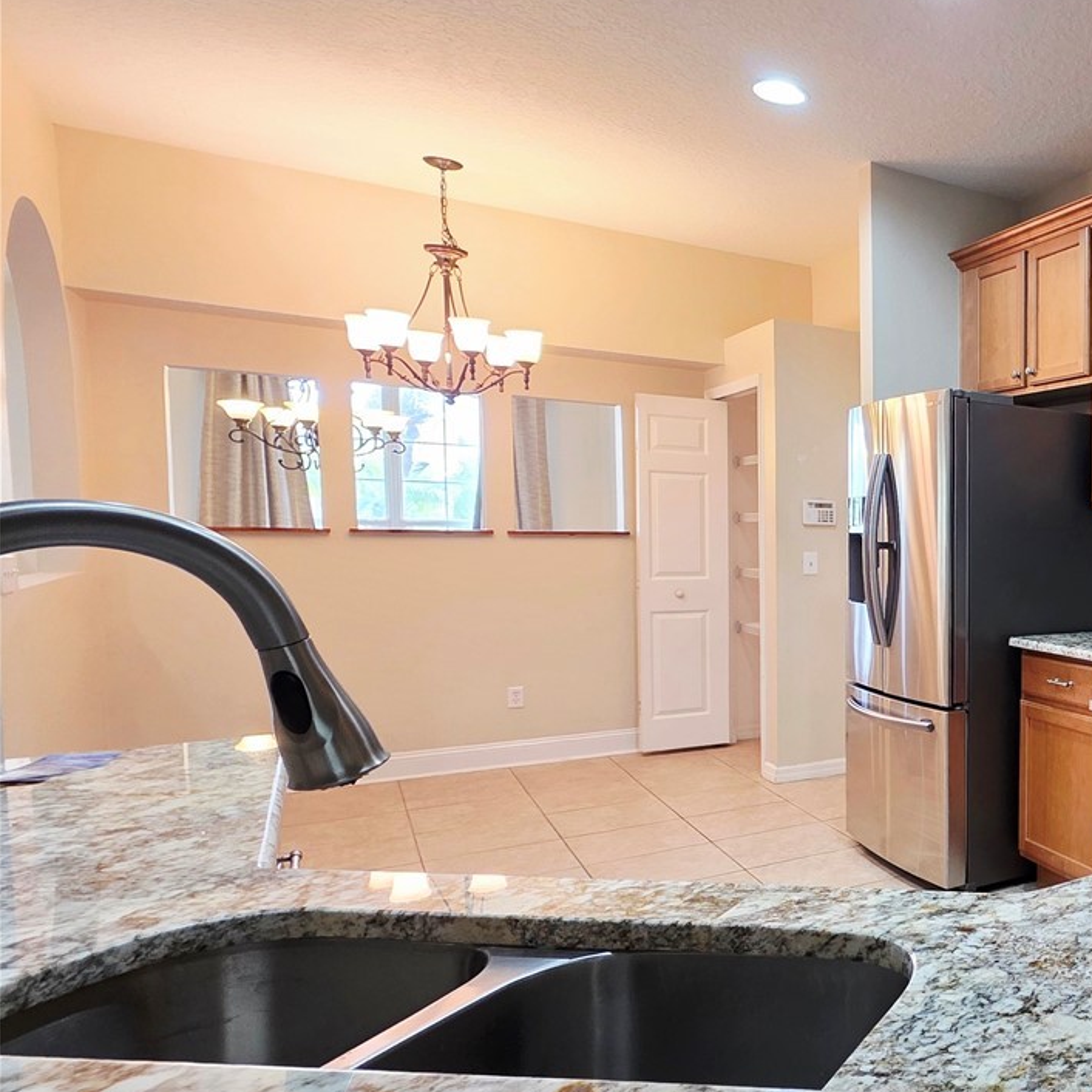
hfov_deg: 44.4
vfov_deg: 60.9
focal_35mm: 26
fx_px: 928
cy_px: 584
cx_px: 1234
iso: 160
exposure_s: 1/60.2
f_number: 1.9
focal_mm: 2.2
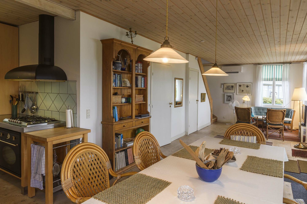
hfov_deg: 73.8
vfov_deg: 53.0
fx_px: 204
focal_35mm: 24
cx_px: 154
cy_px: 102
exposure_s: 1/15
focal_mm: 24
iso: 200
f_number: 6.3
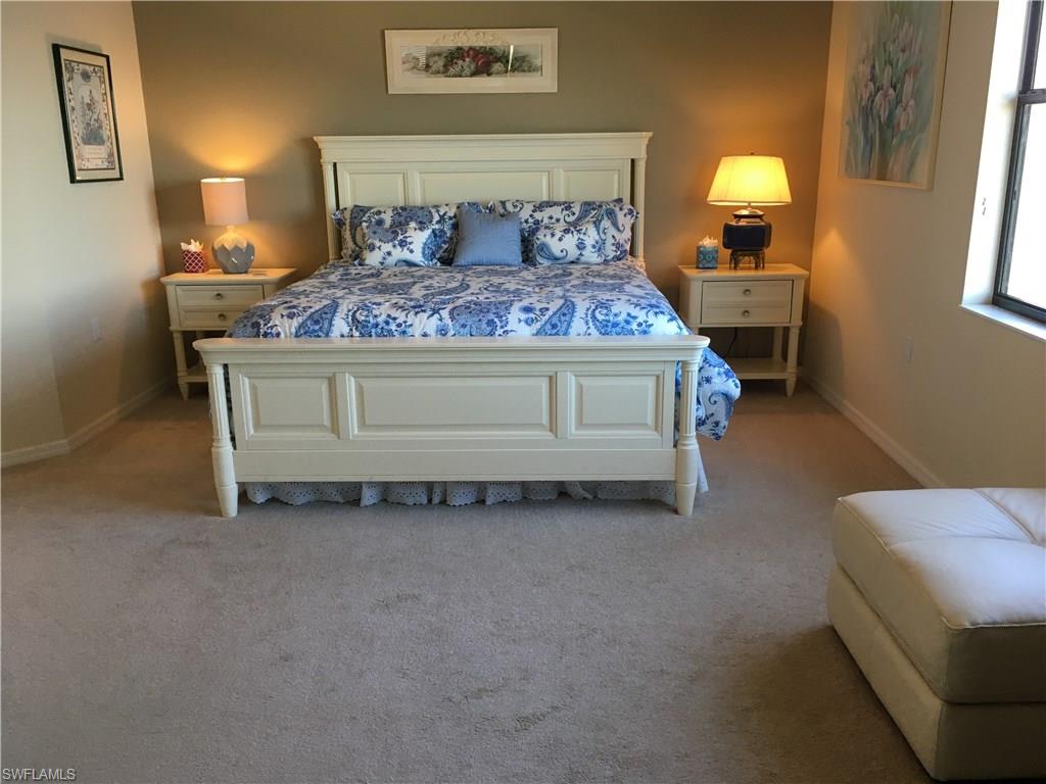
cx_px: 523
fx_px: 876
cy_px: 392
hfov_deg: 61.7
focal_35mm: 29
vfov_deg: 48.2
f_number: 2.2
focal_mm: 4.15
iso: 40
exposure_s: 1/30
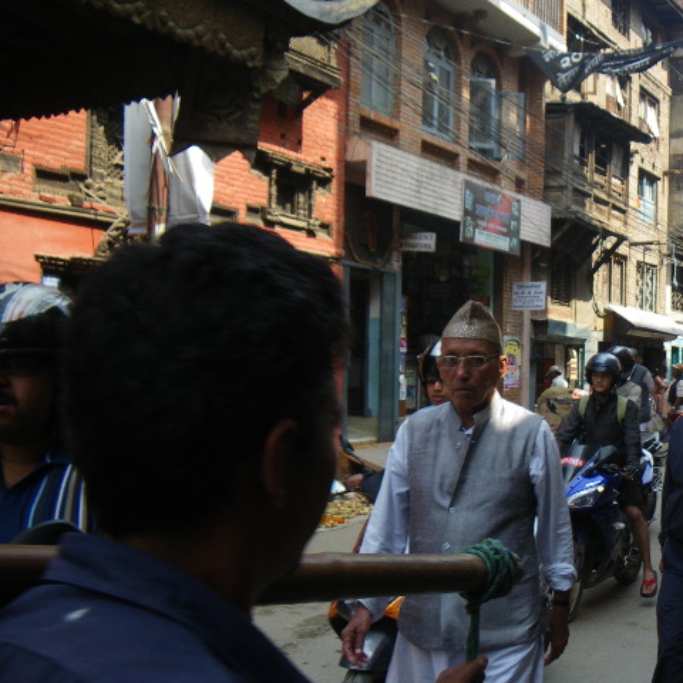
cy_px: 397
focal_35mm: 44
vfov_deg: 38.2
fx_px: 982
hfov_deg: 36.5
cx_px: 581
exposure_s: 1/125
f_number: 3.5
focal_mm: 5
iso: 50
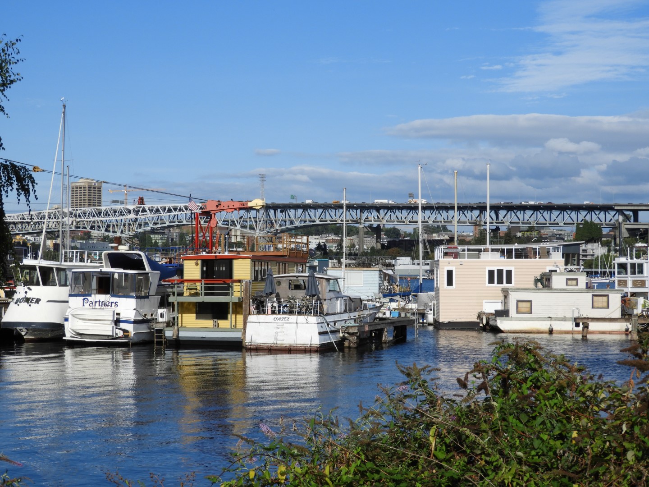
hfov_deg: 27.8
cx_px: 324
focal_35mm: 70
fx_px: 1312
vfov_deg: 21.0
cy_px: 244
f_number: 4.5
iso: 100
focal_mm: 12.5
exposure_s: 1/1600
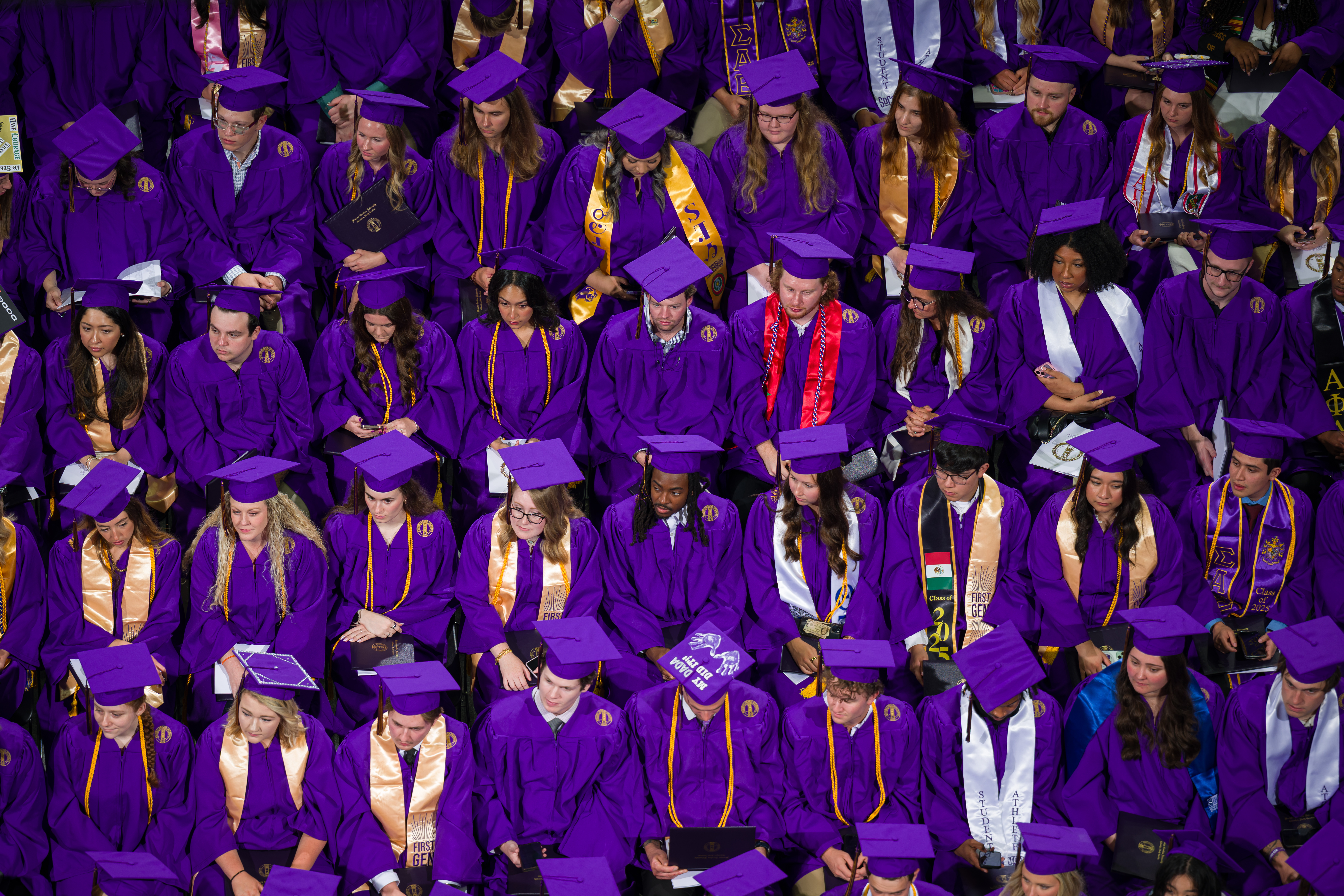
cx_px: 668
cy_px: 485
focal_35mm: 179
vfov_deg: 7.7
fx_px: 6682
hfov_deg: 11.5
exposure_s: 1/200
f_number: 2.8
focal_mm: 165
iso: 64
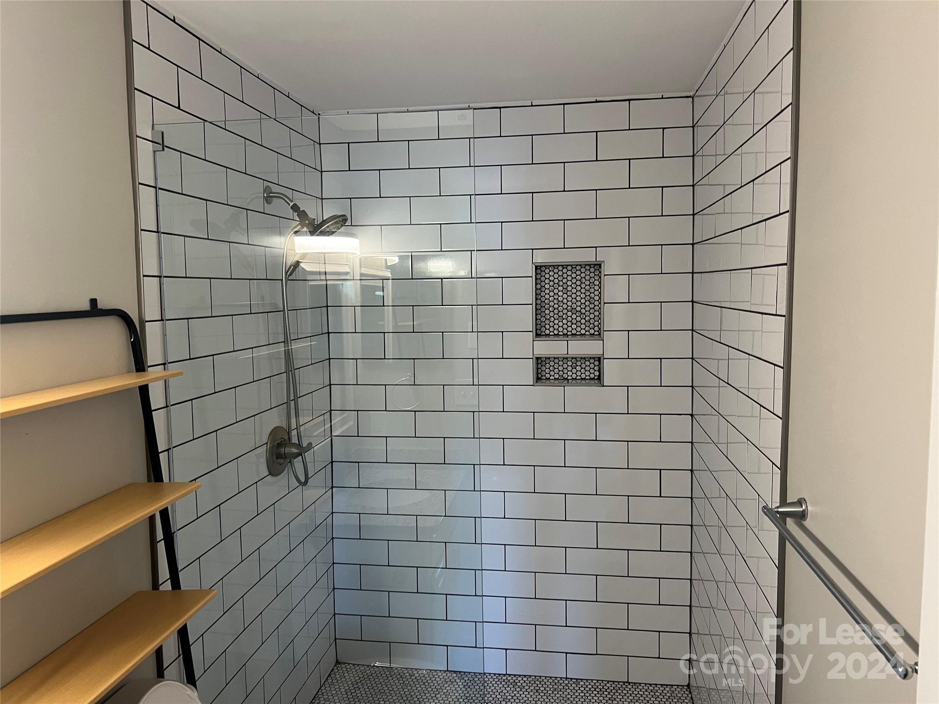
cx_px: 470
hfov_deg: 67.3
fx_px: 705
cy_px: 352
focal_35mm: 26
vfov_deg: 53.1
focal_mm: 5.7
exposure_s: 1/60
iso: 125
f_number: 1.5
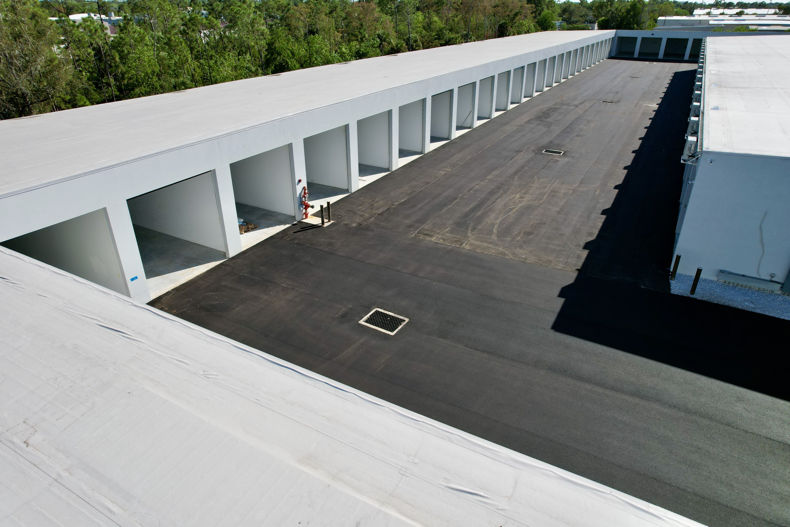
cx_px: 395
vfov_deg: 57.2
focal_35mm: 22
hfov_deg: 78.6
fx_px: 483
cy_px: 264
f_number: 2.8
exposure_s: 1/3000
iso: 130
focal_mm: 8.38
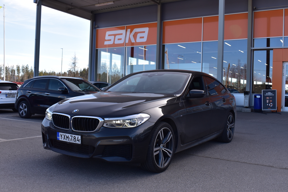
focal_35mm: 36
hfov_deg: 53.1
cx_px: 144
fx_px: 288
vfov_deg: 36.9
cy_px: 96
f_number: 9.5
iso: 400
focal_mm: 24
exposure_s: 1/250
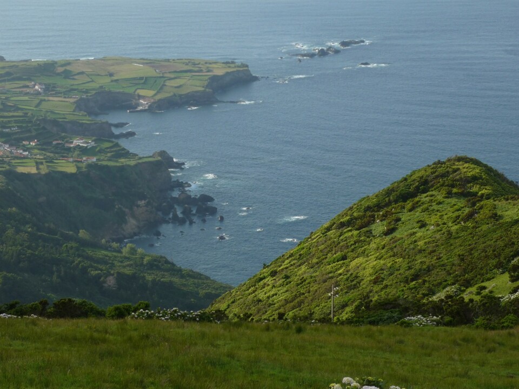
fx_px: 1499
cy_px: 194
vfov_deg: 14.8
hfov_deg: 19.6
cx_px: 260
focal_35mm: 100
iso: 100
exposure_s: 1/320
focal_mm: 16.5
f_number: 5.1
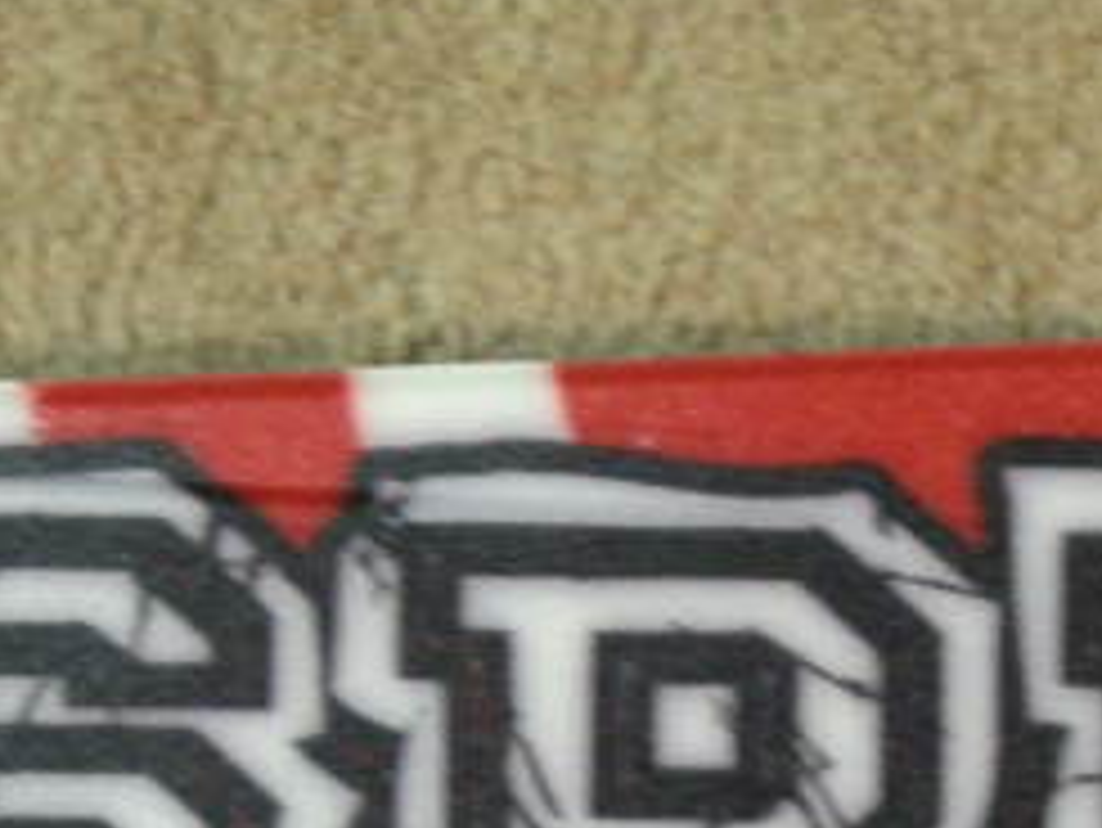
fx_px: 8727
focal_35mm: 274
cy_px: 878
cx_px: 913
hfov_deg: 7.2
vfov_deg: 5.4
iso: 400
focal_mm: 17.1
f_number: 4.7
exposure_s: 1/8.8
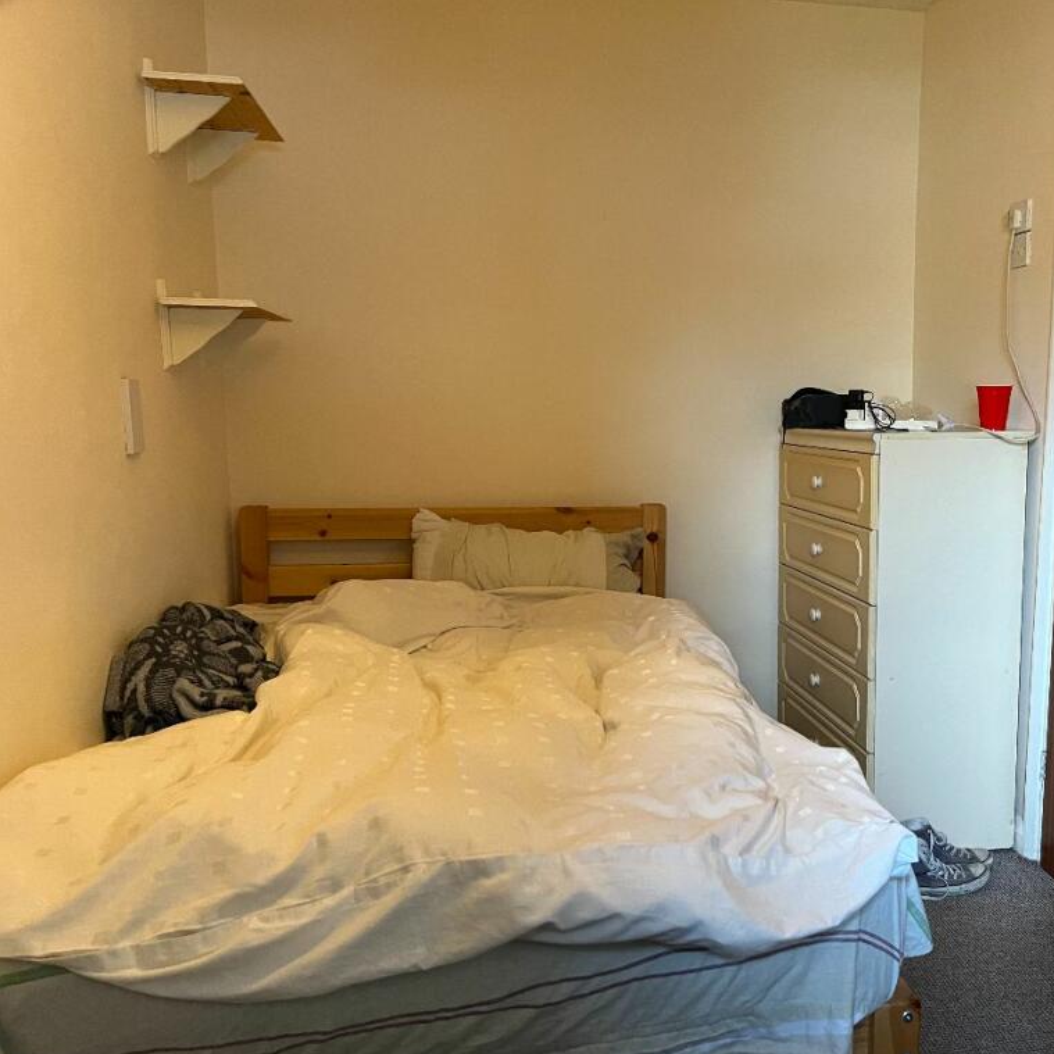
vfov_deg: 52.5
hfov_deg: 51.7
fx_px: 1068
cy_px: 532
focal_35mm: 31
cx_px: 687
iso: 320
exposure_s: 1/60
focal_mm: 5.1
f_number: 1.6
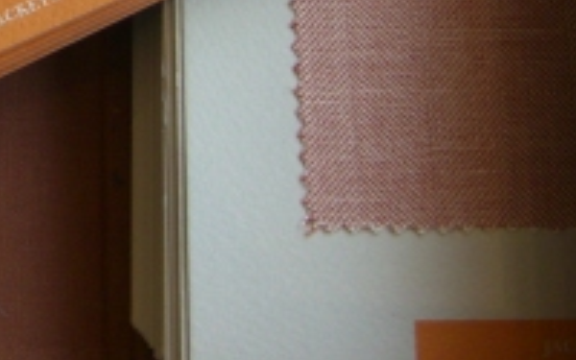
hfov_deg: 15.7
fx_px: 2025
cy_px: -228
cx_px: -69
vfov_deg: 9.8
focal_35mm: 129
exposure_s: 1/200
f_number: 2.8
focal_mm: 7.9
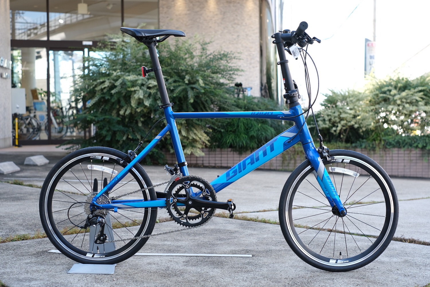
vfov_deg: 25.5
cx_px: 215
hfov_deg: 37.5
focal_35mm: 53
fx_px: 633
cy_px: 144
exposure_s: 1/125
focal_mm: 35
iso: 160
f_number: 3.6
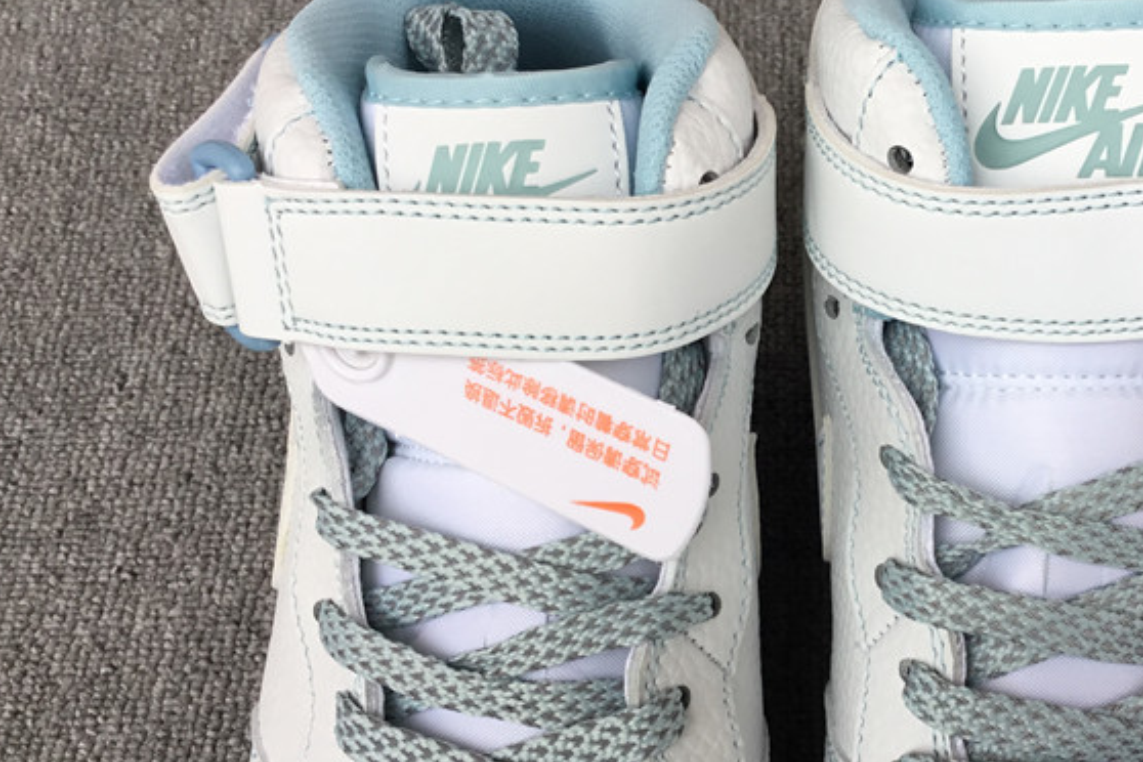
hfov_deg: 37.4
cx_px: 842
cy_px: 421
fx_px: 1651
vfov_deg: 26.0
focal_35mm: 52
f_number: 2.4
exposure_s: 1/106
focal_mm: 3.3
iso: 25
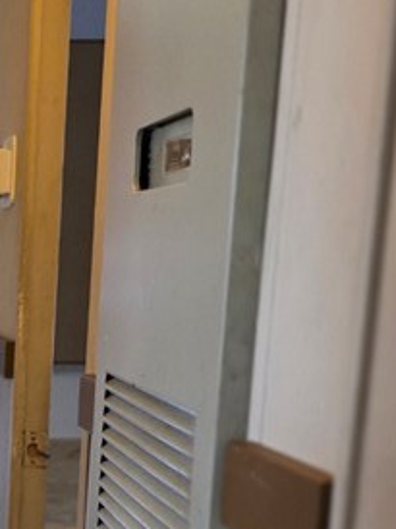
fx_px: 1314
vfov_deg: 21.7
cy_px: 573
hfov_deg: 15.8
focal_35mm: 86
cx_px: -185
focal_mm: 6.3
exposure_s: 1/120
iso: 1250
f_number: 1.7
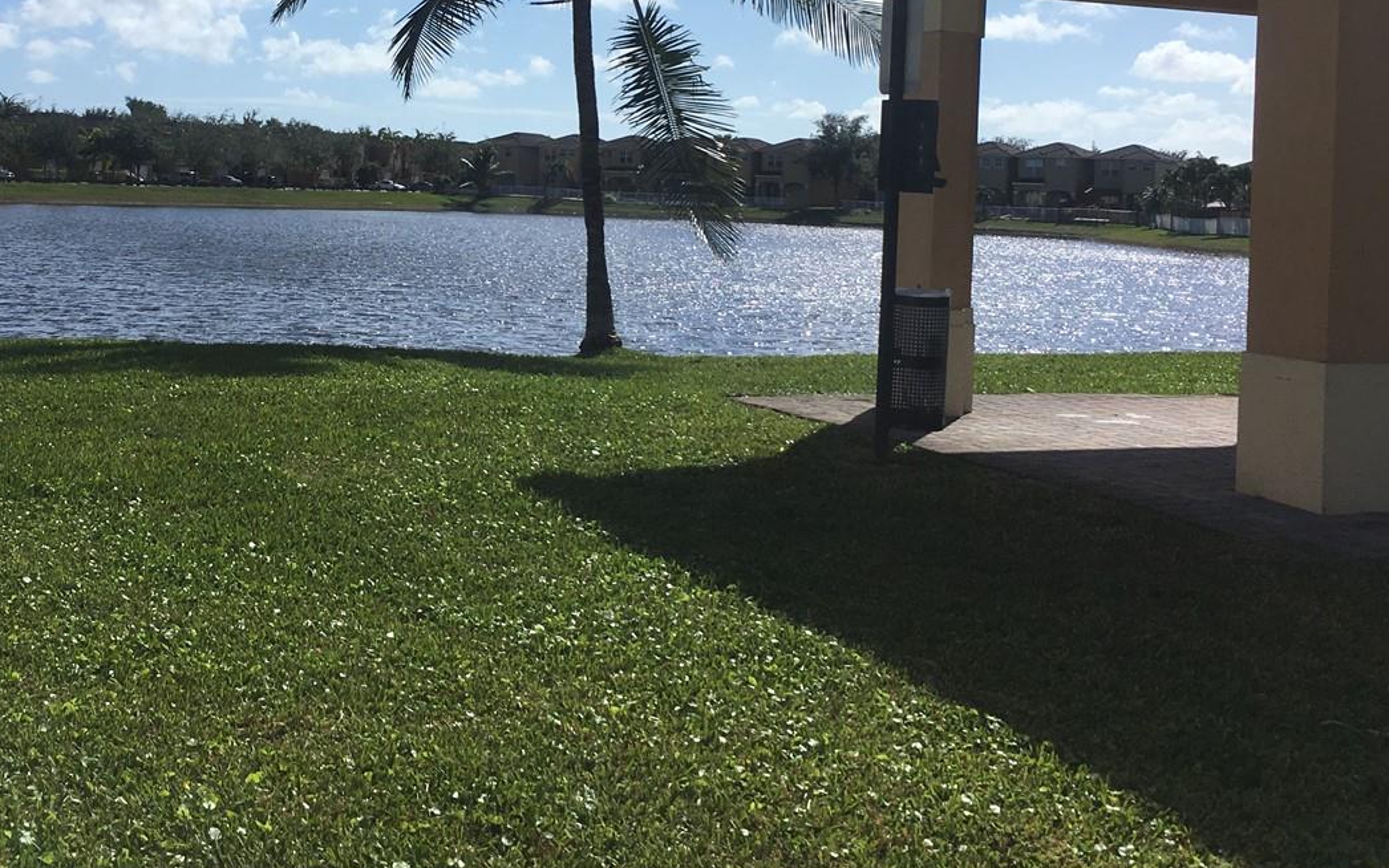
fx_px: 1779
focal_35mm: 47
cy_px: 170
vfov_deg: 26.9
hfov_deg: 42.2
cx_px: 499
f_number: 2.2
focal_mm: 4.15
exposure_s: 1/2849
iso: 25
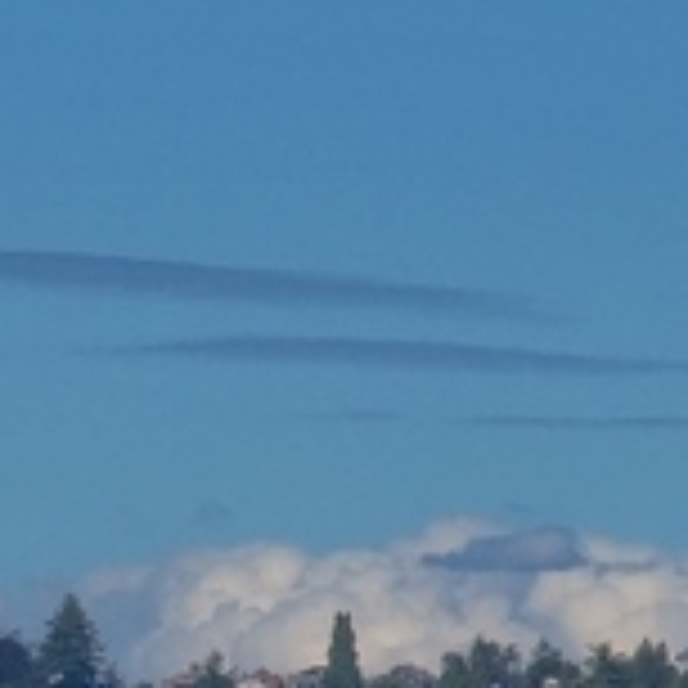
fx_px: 19136
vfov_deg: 2.1
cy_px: 980
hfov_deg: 2.1
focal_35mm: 851
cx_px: -22
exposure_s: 1/250
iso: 450
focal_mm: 120
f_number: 22
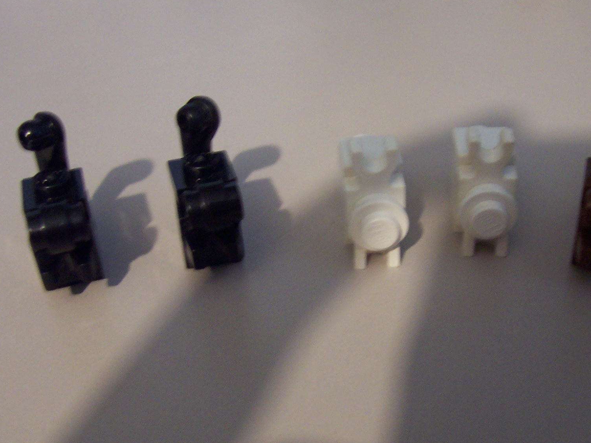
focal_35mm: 50
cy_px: 251
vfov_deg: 29.1
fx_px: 854
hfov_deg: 37.9
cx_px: 384
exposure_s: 1/8
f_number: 2.8
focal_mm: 5.6
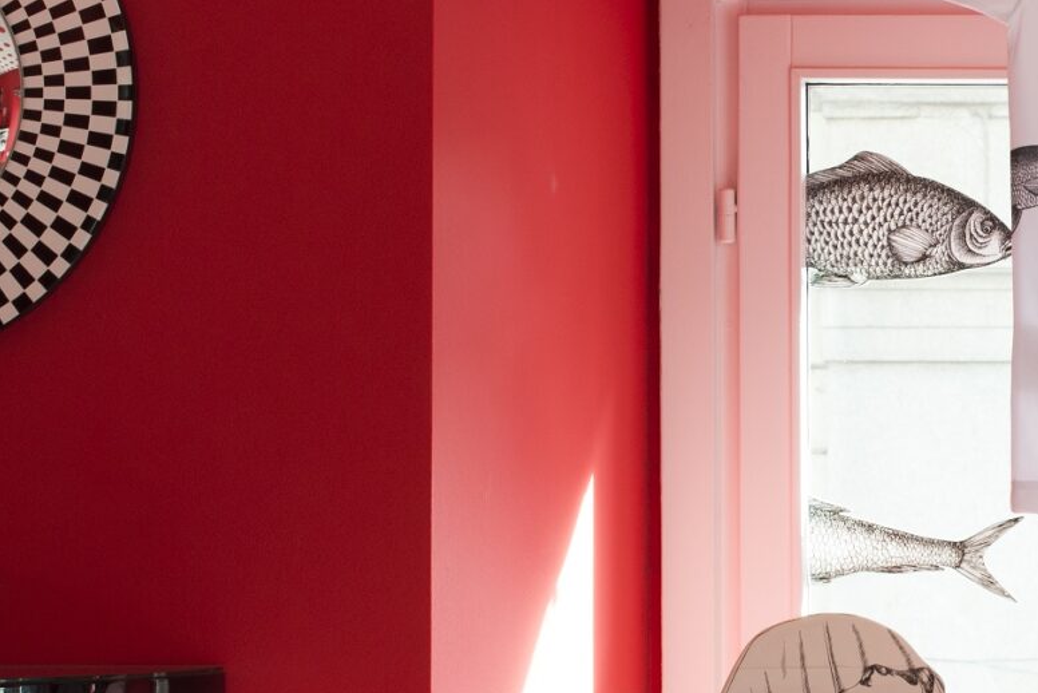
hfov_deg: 12.3
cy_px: 555
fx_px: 4759
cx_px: 1090
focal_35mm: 165
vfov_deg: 8.3
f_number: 10
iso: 200
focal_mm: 50
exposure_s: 1/10
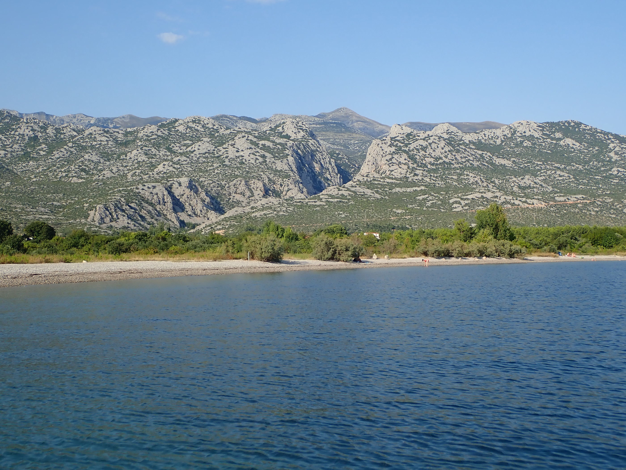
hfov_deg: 41.2
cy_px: 235
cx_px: 313
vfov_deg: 31.5
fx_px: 832
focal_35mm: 46
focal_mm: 8.41
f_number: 4.5
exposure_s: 1/640
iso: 100
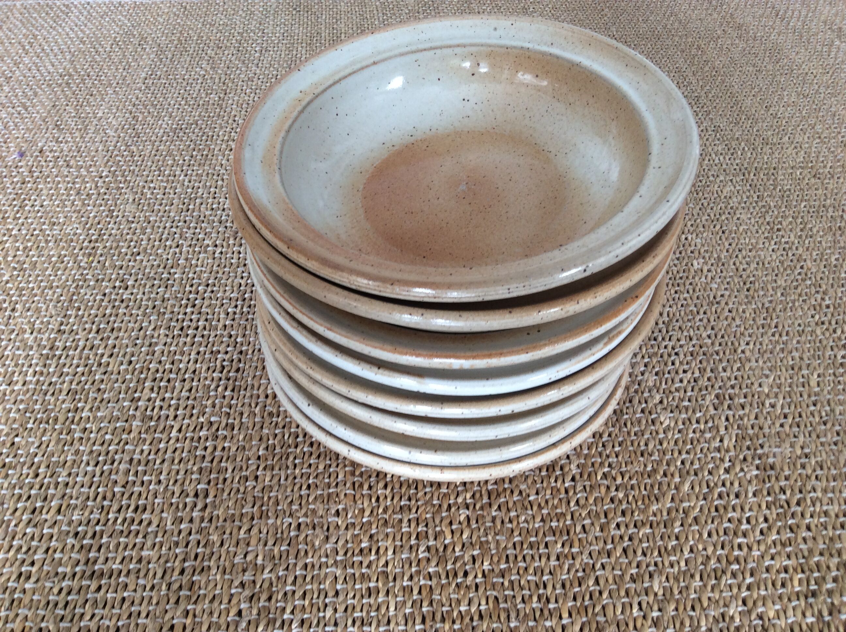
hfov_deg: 56.9
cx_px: 423
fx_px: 781
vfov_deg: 44.1
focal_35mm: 32
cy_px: 316
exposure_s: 1/24
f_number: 2.4
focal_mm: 3.3
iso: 40
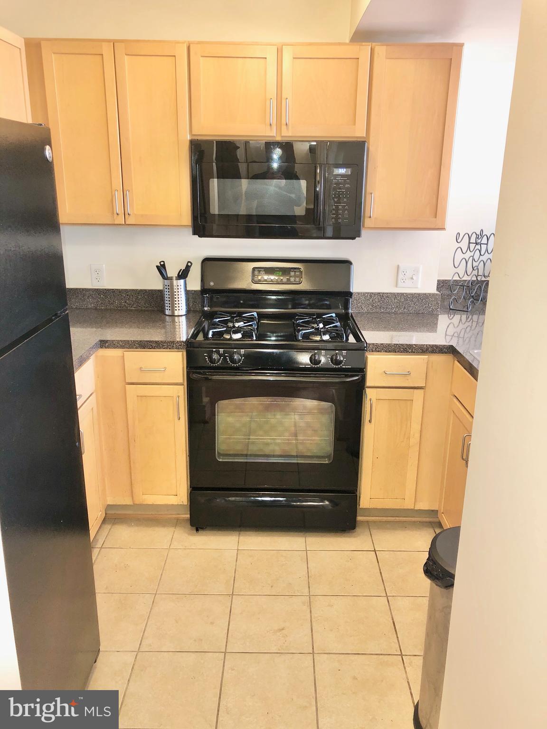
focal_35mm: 28
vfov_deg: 63.4
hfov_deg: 49.7
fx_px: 590
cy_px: 364
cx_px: 274
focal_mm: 3.99
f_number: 1.8
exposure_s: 1/15
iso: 40
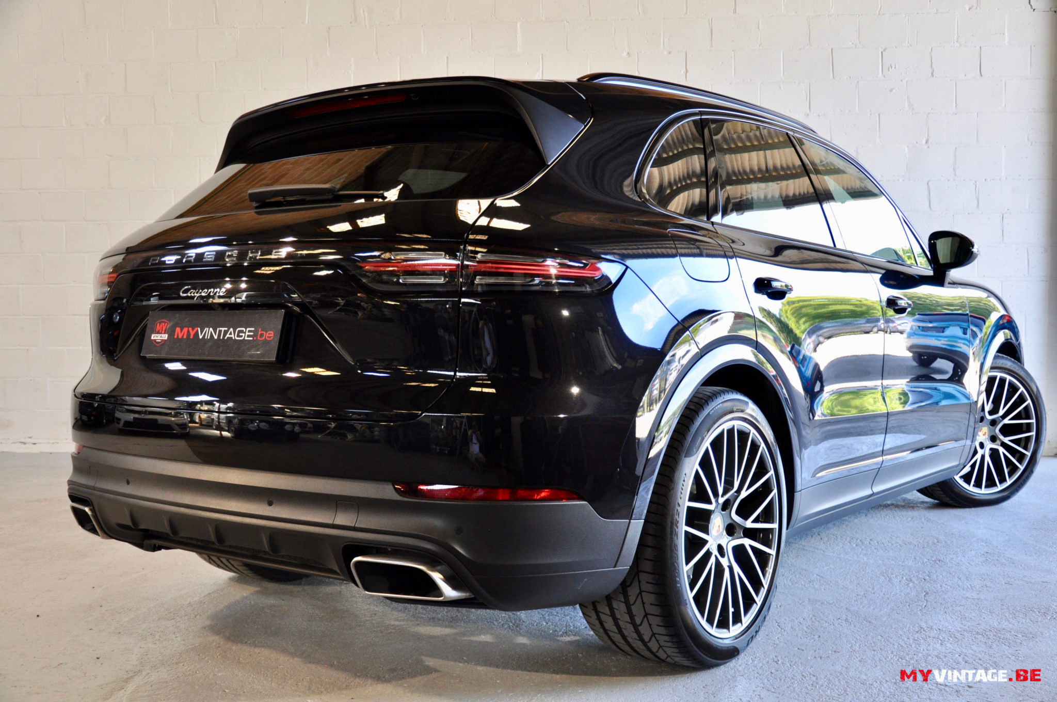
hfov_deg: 51.3
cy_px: 351
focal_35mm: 38
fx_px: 1100
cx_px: 528
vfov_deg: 35.4
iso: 500
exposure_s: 1/60
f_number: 4
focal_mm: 25
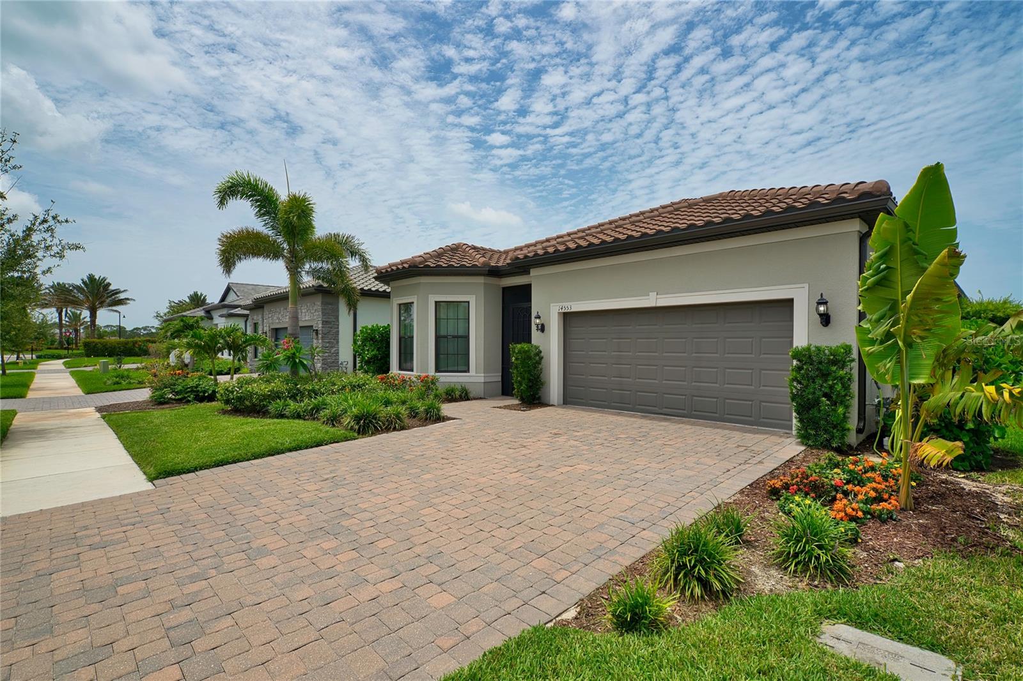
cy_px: 340
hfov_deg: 96.7
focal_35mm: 16
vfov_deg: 73.7
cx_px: 512
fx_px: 455
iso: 100
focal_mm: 16
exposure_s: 1/250
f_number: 8
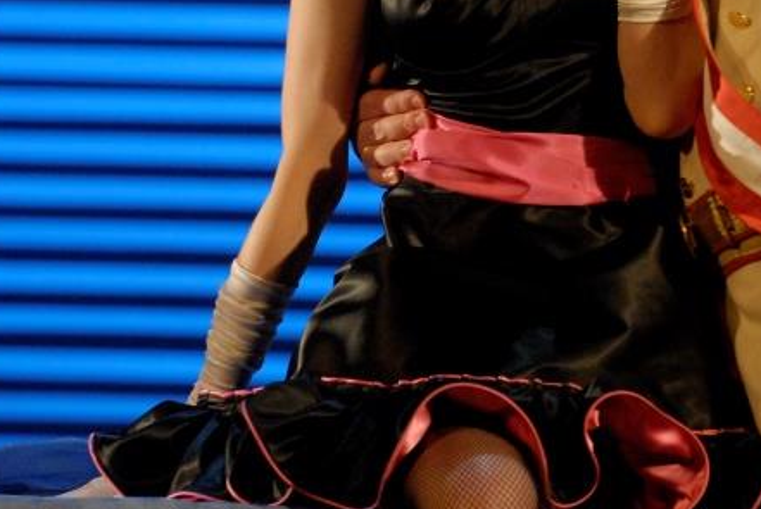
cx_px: 666
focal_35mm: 522
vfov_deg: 2.6
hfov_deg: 3.9
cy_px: -32
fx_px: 11045
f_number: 4
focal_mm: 150
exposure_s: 1/125
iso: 1250
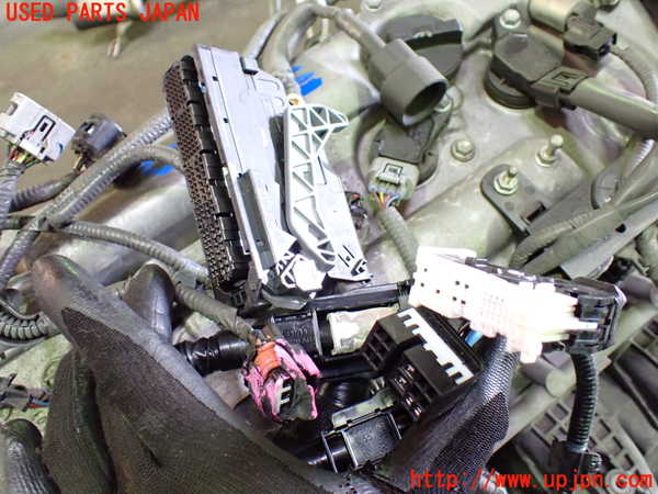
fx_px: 570
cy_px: 247
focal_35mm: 30
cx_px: 329
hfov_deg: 60.0
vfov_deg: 46.8
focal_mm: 5.4
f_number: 2.3
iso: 800
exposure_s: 1/40
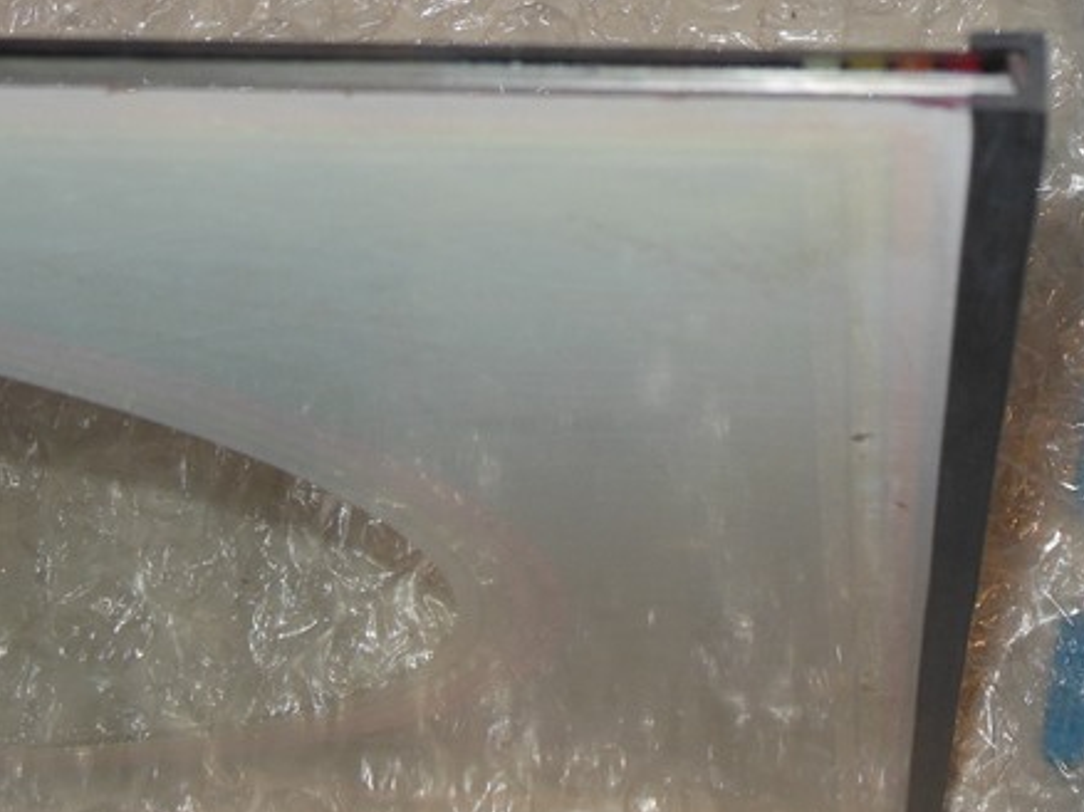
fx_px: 1377
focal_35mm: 44
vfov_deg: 32.8
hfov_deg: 43.0
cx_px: 552
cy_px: 406
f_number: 3.8
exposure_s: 1/30
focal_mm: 7.7
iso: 125
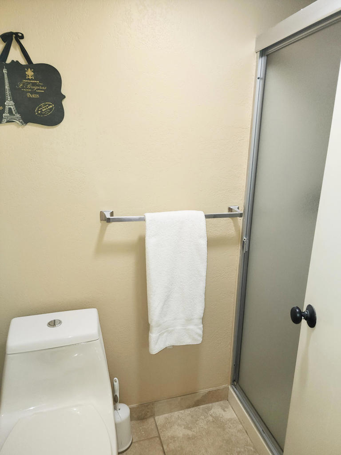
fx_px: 302
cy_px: 228
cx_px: 170
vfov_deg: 73.9
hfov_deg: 58.9
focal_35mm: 23
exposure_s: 1/60
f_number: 1.8
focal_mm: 6.4
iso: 80
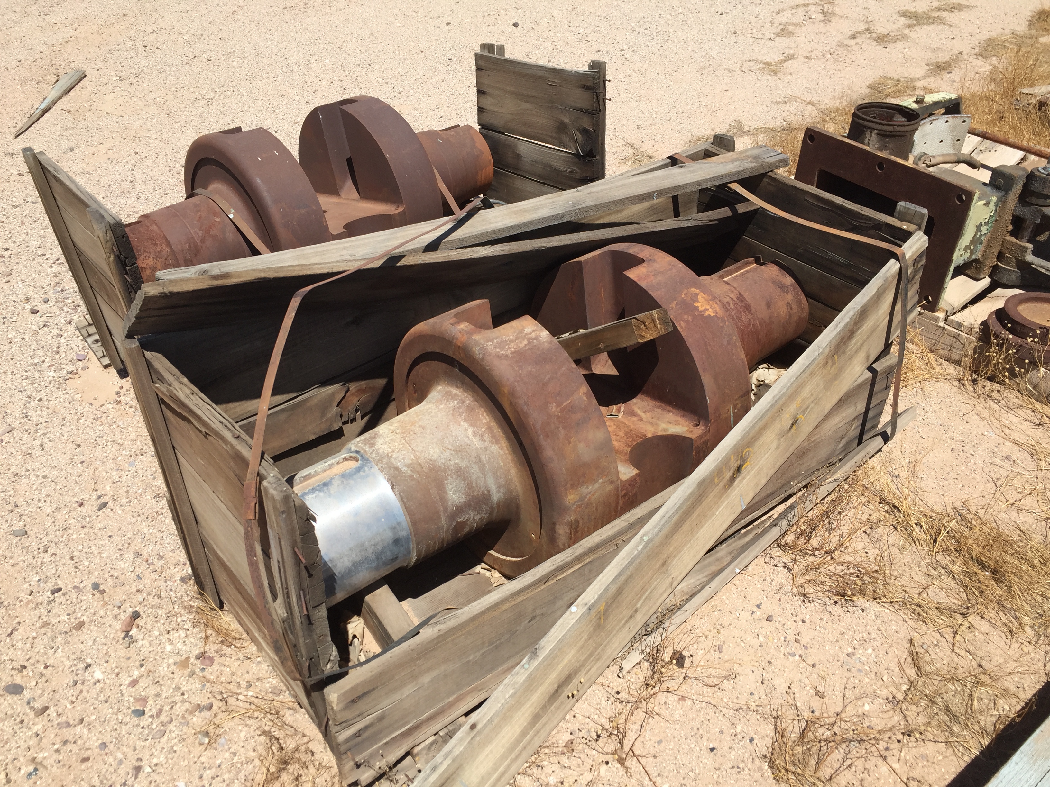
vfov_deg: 48.2
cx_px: 525
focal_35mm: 29
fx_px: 880
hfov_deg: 61.7
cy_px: 394
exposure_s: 1/2475
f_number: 2.2
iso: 32
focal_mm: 4.15
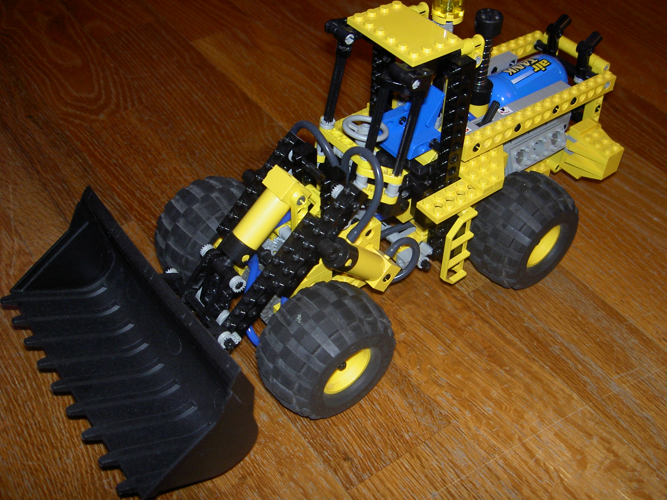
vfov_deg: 36.8
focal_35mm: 39
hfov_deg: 47.9
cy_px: 250
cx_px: 334
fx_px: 751
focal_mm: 8
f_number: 2.8
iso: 100
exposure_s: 1/59.5
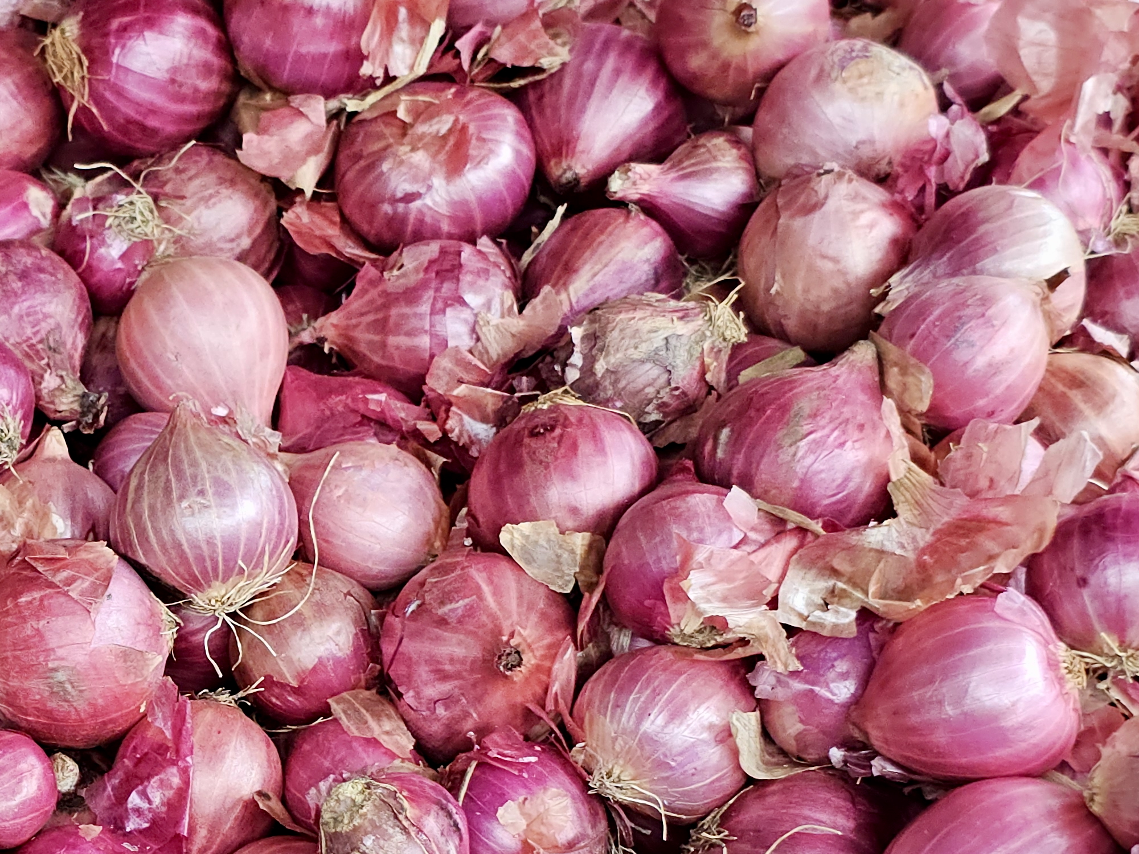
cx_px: 23
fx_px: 1514
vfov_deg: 30.9
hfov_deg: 37.3
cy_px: 658
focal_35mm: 46
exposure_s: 1/60
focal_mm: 6.3
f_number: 1.7
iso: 80
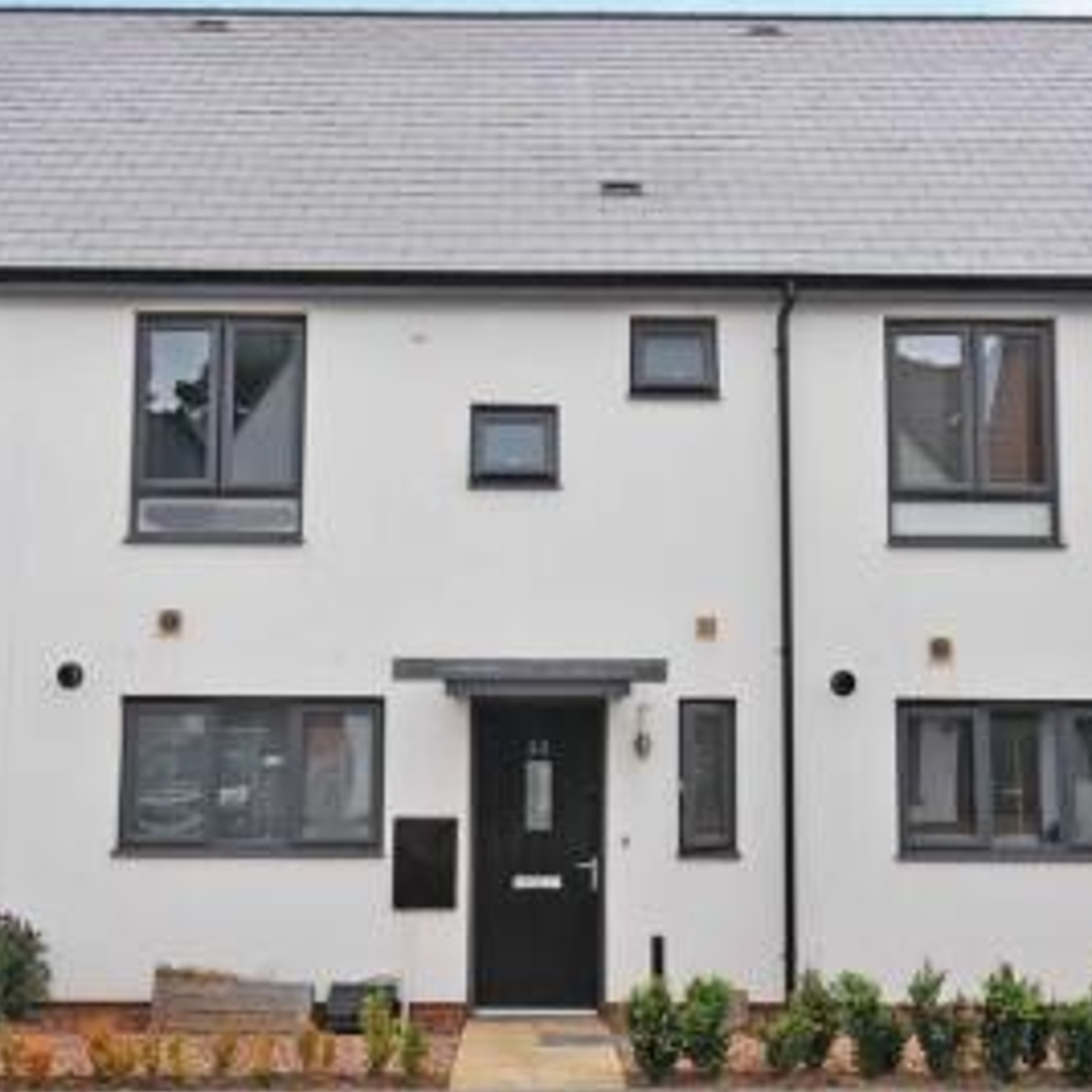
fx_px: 1705
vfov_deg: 35.5
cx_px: 556
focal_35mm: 48
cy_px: 505
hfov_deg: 35.5
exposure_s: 1/200
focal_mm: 21
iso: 250
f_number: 10
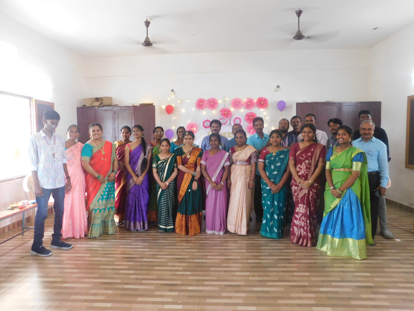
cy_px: 156
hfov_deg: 71.6
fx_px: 287
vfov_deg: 56.8
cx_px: 207
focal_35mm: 24
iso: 400
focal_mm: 4.1
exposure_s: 1/30
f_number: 3
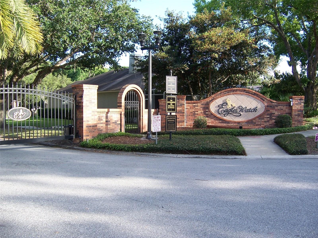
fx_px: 303
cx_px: 159
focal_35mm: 33
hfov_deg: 55.4
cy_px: 119
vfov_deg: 42.9
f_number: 3.4
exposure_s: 1/125
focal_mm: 5.5
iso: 80
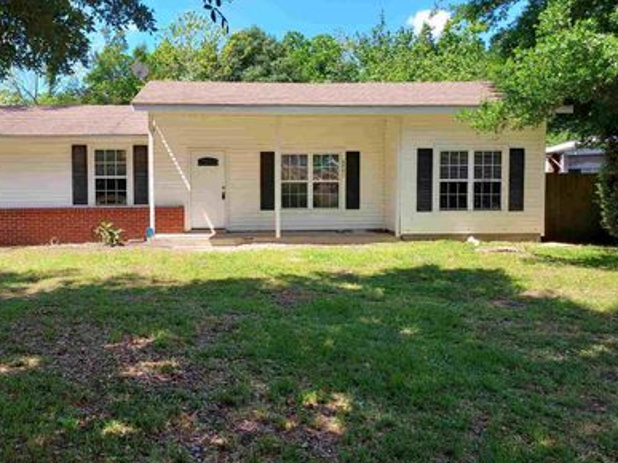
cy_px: 196
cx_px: 248
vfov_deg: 45.3
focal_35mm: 31
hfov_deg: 57.9
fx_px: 553
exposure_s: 1/415
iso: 40
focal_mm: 4.6
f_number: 1.8
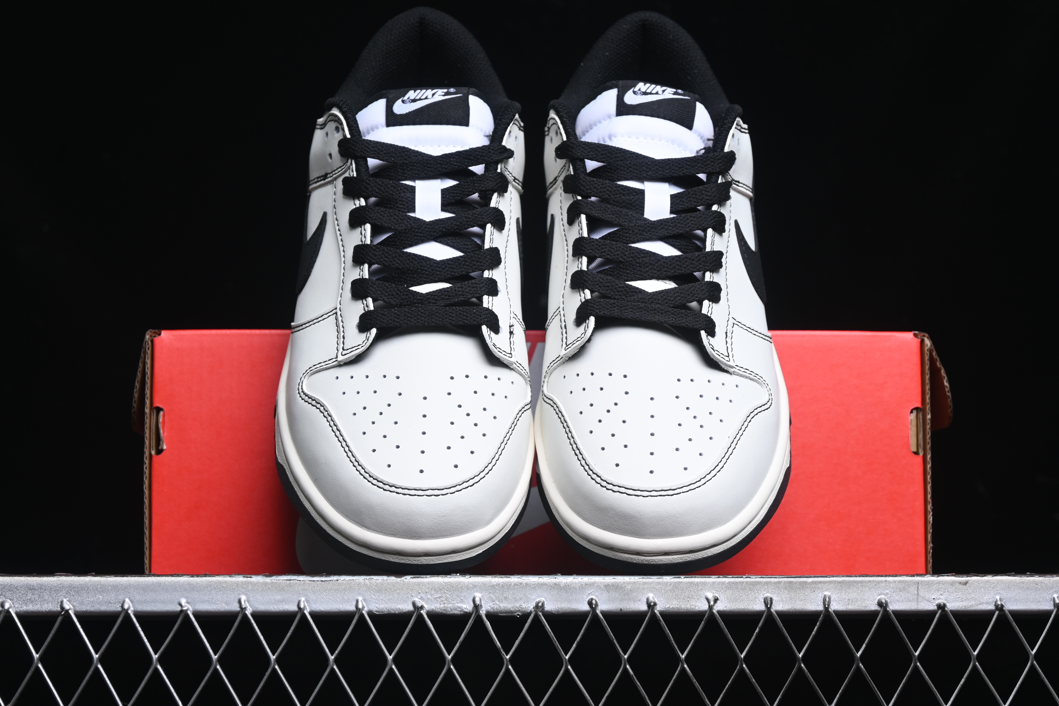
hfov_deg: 27.0
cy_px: 353
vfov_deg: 18.2
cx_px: 530
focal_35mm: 75
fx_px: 2206
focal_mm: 50
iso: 160
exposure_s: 1/60
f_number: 7.1
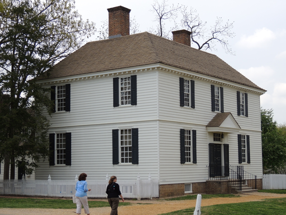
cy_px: 108
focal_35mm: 70
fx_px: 578
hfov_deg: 27.8
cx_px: 143
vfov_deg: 21.0
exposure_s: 1/800
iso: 100
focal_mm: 12.4
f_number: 3.9
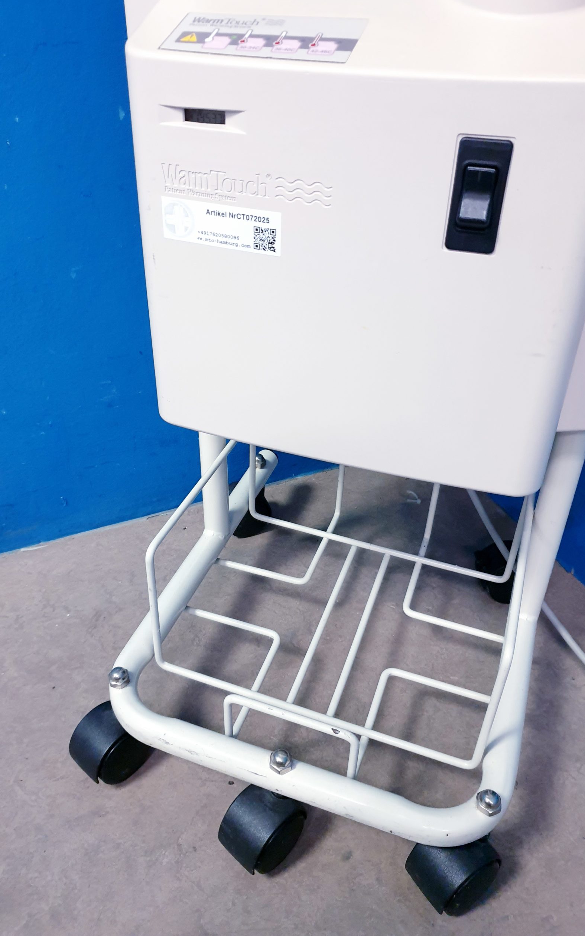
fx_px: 714
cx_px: 262
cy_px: 462
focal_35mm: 28
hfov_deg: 44.5
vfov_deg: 66.5
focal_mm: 4.3
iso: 250
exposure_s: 1/33
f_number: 1.5
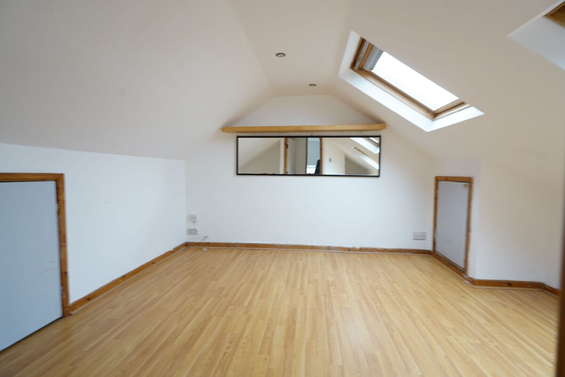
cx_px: 282
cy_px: 188
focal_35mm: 16
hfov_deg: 96.7
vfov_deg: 73.8
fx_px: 251
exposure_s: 1/15
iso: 500
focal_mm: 16
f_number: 5.6
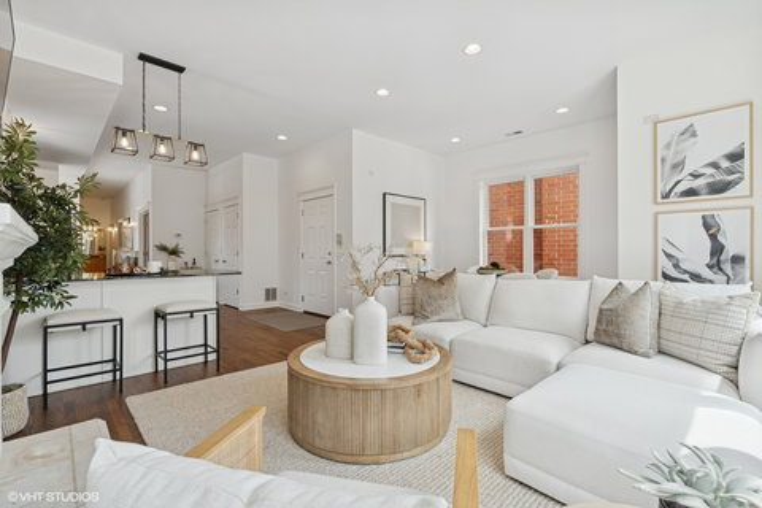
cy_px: 254
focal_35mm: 16
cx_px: 381
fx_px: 339
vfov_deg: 73.7
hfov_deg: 96.7
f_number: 8
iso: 320
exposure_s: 1/80
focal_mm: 16
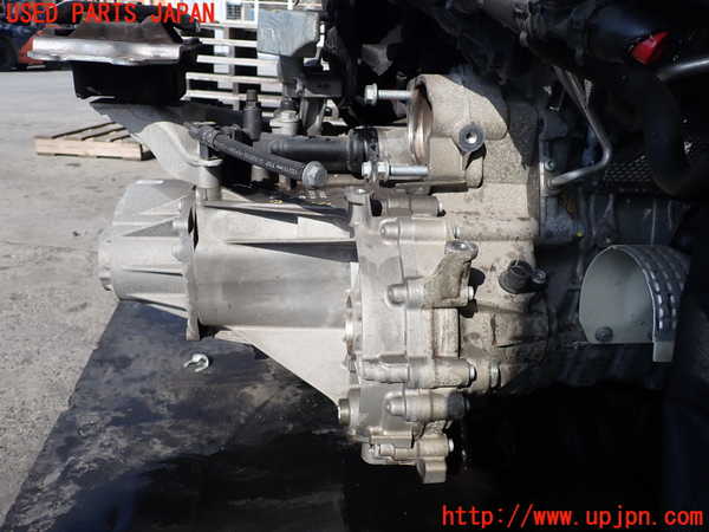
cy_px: 266
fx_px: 573
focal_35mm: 28
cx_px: 354
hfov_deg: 63.4
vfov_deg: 49.7
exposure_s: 1/1000
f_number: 3.2
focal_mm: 5.05
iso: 100
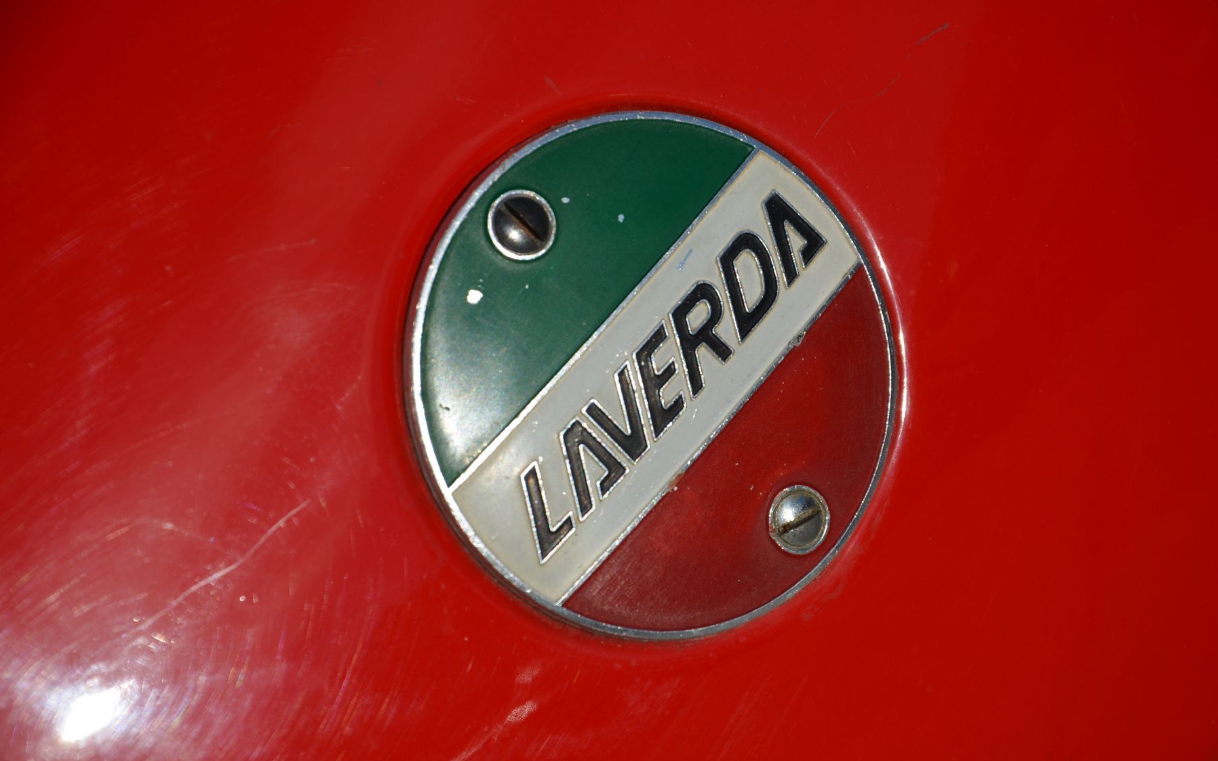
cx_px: 609
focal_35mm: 161
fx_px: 5329
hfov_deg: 13.0
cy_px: 388
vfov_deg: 8.2
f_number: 8
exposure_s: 1/1000
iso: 100
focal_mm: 105
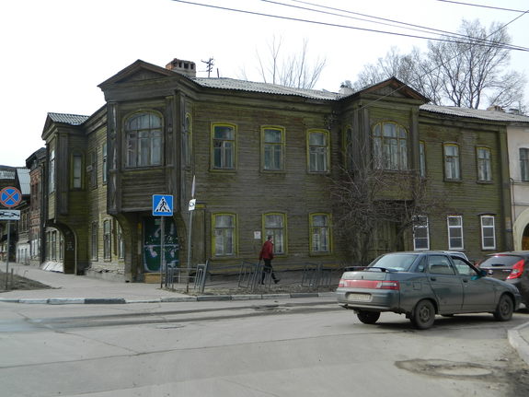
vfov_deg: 35.1
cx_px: 264
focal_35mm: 41
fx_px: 626
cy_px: 198
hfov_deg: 45.8
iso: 80
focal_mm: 7.3
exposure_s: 1/400
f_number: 3.5
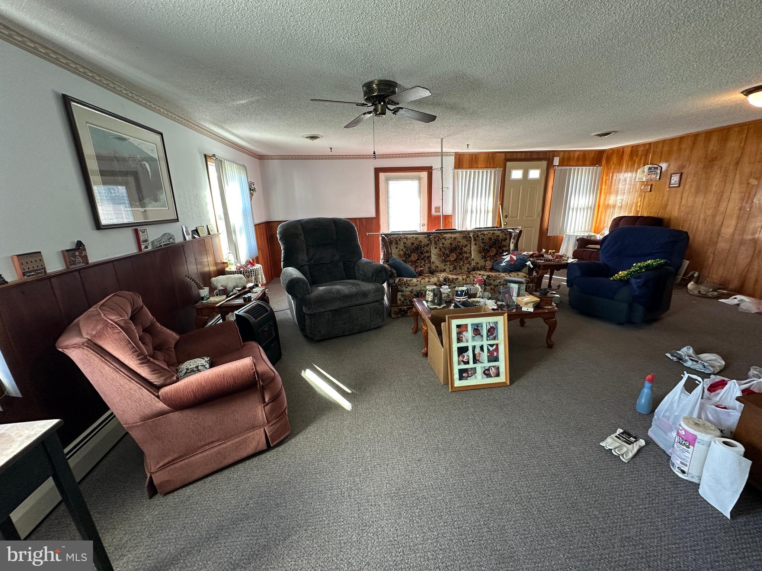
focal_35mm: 14
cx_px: 381
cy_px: 286
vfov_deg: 85.7
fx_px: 308
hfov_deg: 102.1
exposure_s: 1/60
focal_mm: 2.22
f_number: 2.2
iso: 200
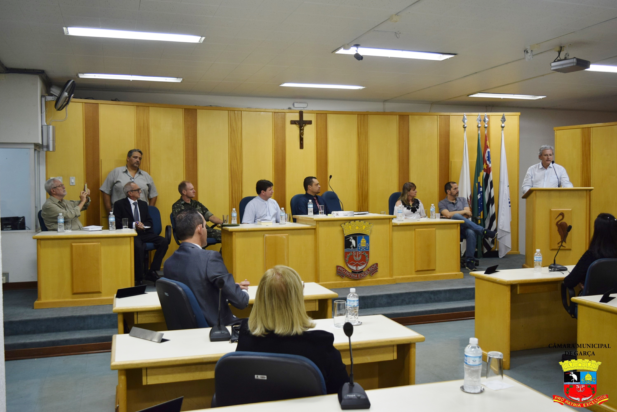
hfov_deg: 53.1
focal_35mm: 36
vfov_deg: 36.9
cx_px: 308
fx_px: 617
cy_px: 206
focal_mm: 24
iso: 400
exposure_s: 1/100
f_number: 5
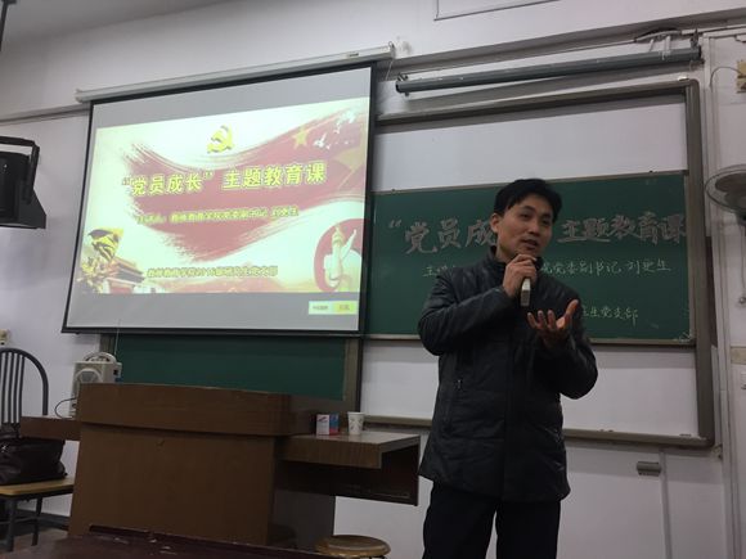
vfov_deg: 48.2
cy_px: 280
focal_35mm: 29
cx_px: 373
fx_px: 625
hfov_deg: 61.7
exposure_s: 1/33
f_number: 2.2
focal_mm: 4.15
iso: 100
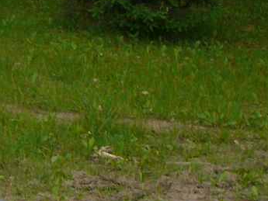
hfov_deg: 8.8
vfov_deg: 6.9
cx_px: -251
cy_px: 313
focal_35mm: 213
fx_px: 1650
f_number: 3.6
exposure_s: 1/125
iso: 100
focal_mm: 8.1
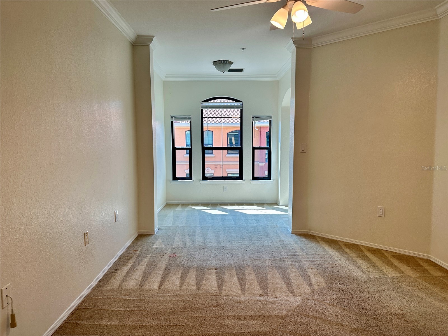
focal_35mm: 24
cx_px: 224
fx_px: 311
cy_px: 168
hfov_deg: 71.6
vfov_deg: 56.8
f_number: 1.78
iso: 80
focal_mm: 6.86
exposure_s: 1/341
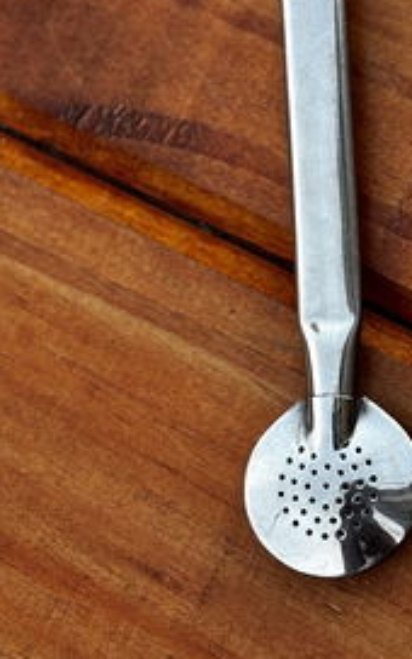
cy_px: 164
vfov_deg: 19.1
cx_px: 480
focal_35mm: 108
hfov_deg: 11.9
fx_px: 1940
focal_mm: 5.96
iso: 25
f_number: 1.6
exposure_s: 1/131
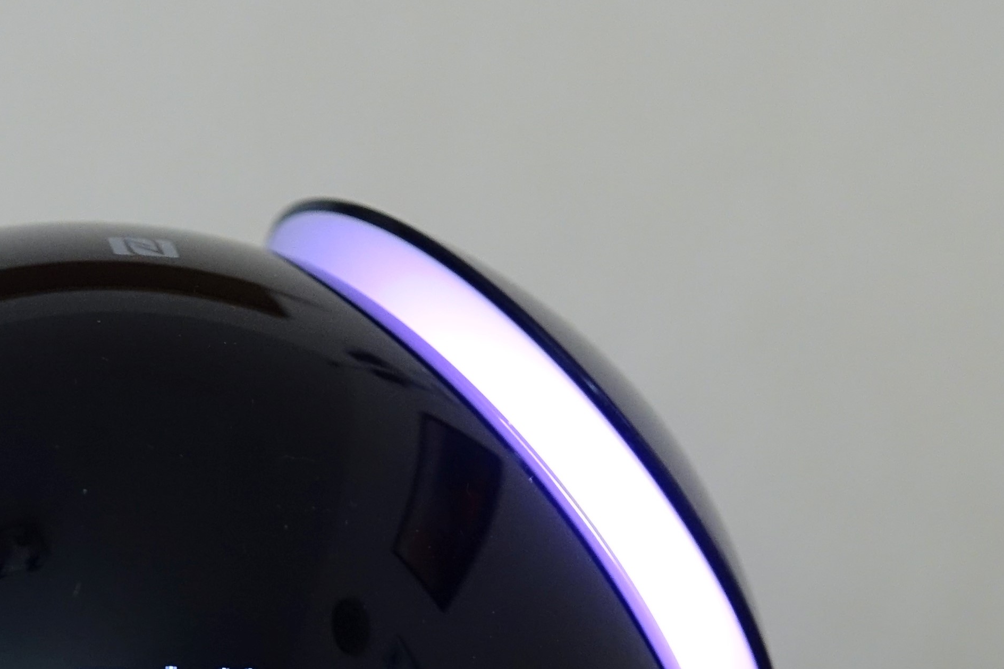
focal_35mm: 84
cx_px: 261
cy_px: 848
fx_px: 2342
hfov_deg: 24.0
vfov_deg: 15.5
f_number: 2.8
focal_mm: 10.7
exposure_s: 1/20
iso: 800
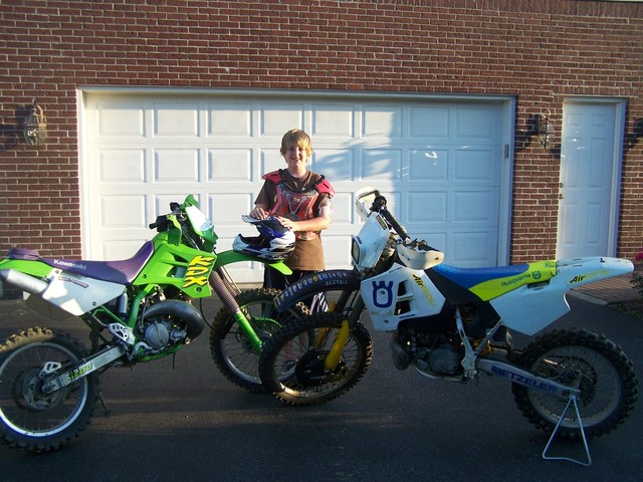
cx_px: 322
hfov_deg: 49.0
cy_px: 241
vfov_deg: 37.7
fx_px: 706
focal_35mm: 38
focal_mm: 6.3
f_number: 2.8
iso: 80
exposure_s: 1/320
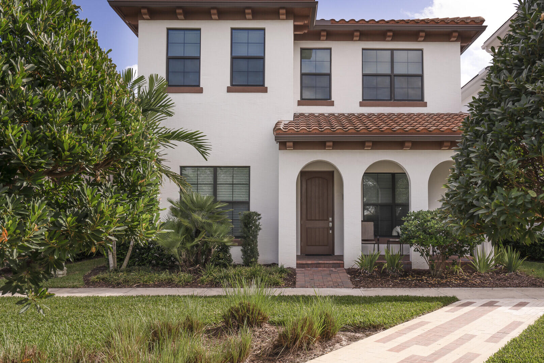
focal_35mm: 34
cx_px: 327
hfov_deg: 55.4
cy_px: 135
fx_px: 514
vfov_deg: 38.6
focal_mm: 24
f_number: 8
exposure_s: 1/160
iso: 50
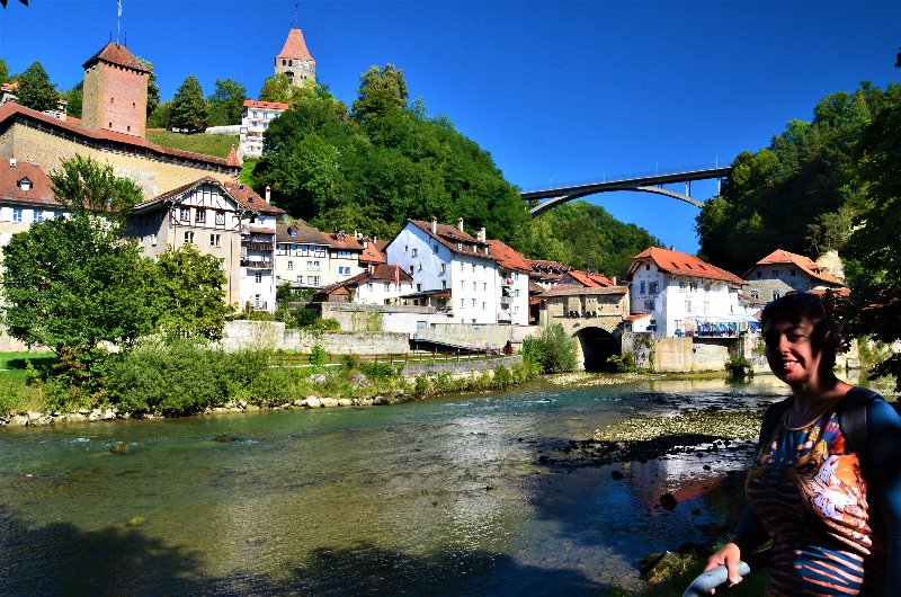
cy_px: 298
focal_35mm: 27
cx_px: 450
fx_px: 674
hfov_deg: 67.5
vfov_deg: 47.7
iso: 320
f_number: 10
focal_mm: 18
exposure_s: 1/200
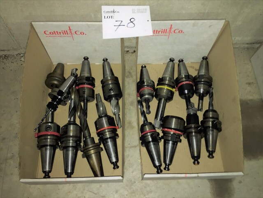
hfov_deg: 61.7
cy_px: 99
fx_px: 220
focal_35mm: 29
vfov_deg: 48.2
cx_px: 132
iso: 64
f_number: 2.2
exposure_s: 1/17
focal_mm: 4.15
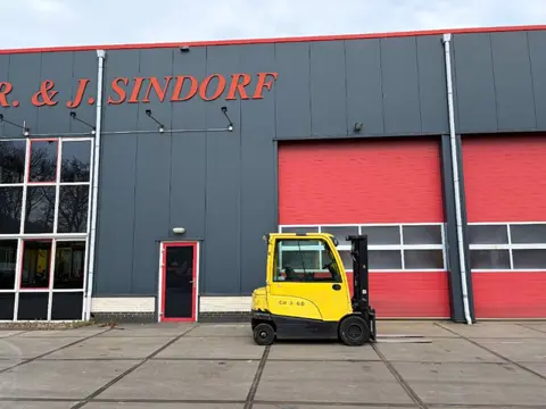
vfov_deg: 53.1
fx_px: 410
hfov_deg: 67.3
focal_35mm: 26
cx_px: 273
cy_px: 204
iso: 50
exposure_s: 1/1706
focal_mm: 5.96
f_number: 1.6
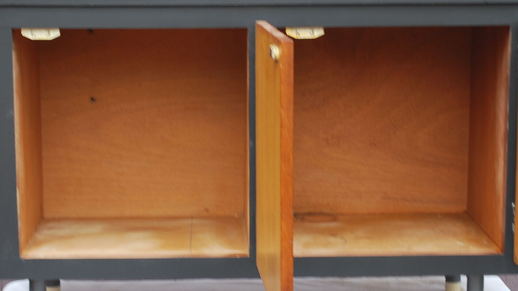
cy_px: 186
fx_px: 1360
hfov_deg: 21.6
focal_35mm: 99
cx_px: 237
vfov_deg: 12.2
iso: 200
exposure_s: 1/50
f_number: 5.3
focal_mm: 46
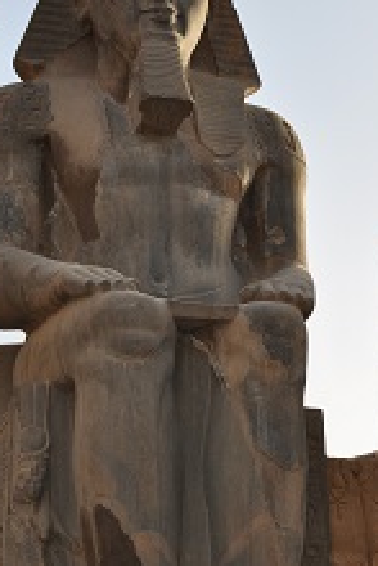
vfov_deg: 23.6
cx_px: 183
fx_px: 1352
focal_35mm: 86
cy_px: 248
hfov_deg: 15.9
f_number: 9
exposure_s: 1/200
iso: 200
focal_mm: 28
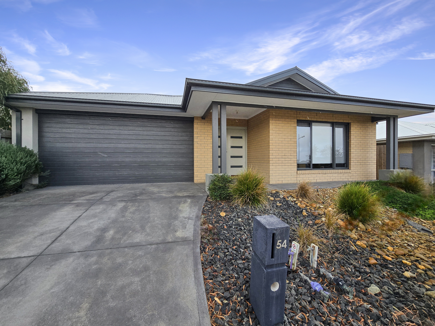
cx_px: 218
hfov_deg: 106.2
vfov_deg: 89.9
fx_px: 163
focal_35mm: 13
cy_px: 163
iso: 50
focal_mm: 2.2
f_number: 2.2
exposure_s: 1/476
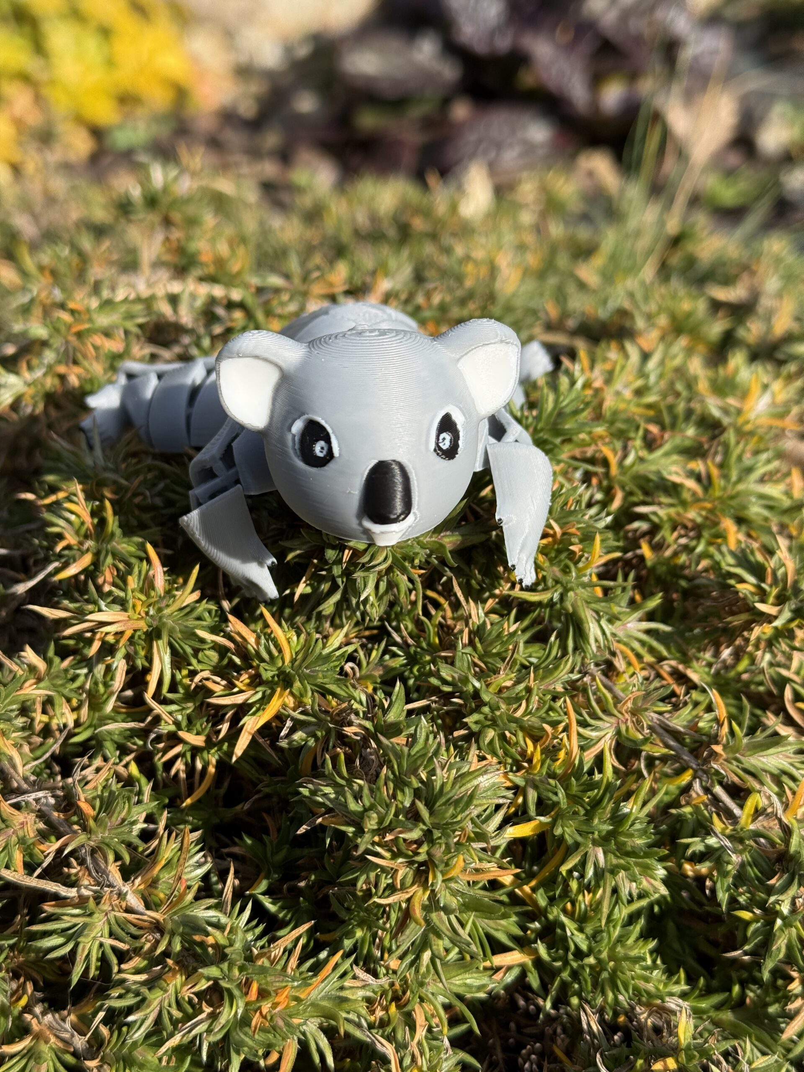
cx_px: 402
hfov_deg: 30.3
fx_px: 1486
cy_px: 536
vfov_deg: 39.7
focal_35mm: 48
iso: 64
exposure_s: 1/2415
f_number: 1.78
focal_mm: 6.76
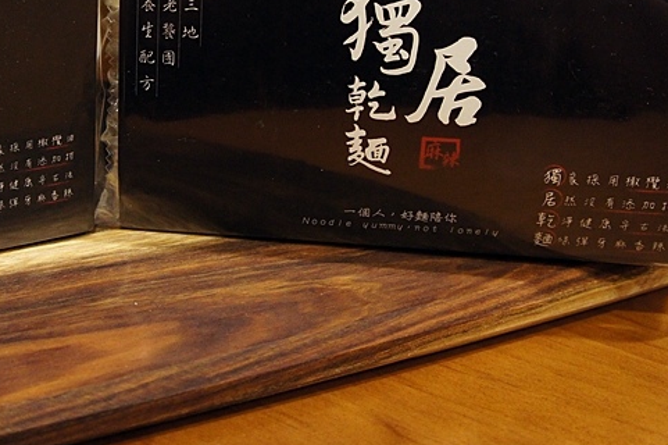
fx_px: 1354
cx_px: 146
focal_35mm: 73
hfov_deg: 27.2
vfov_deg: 18.5
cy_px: 98
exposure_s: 1/40
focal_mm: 26
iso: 1600
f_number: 4
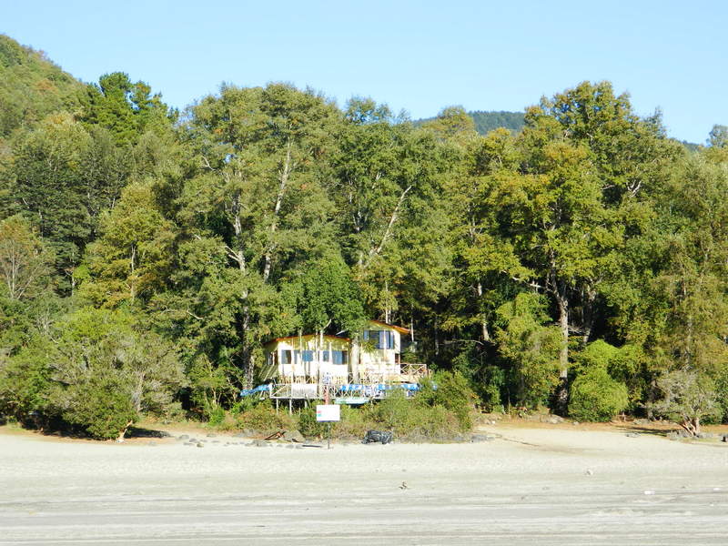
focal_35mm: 84
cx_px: 364
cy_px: 273
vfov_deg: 17.6
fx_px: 1767
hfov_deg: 23.3
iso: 80
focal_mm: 15.1
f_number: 4.2
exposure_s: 1/200
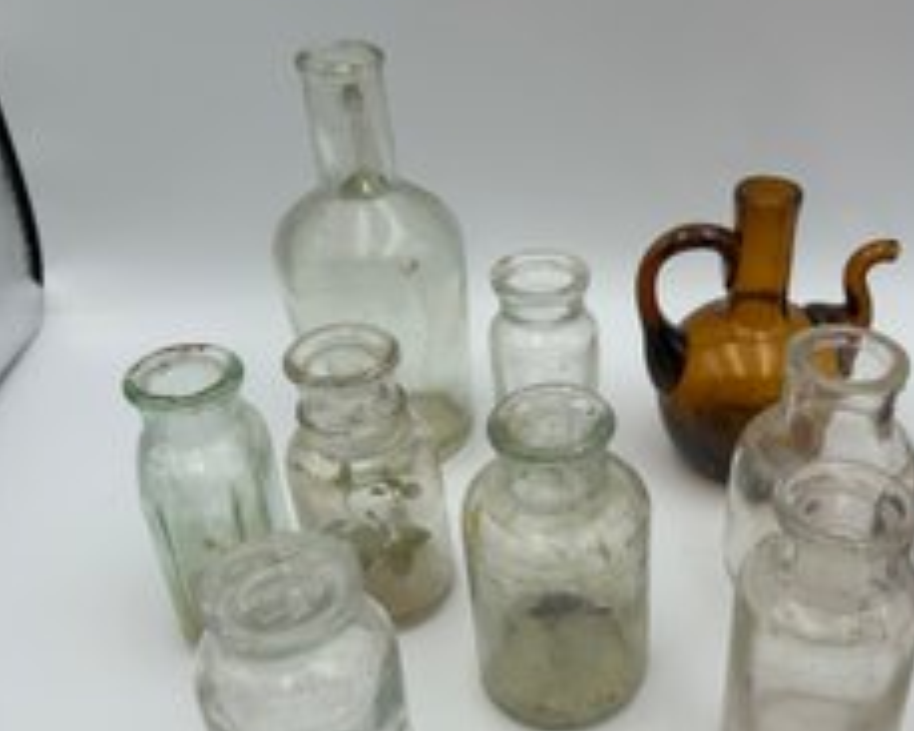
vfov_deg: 38.9
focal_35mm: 38
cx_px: 633
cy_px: 449
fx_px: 1027
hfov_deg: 46.9
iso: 50
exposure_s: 1/1326
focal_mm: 5.7
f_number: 1.5
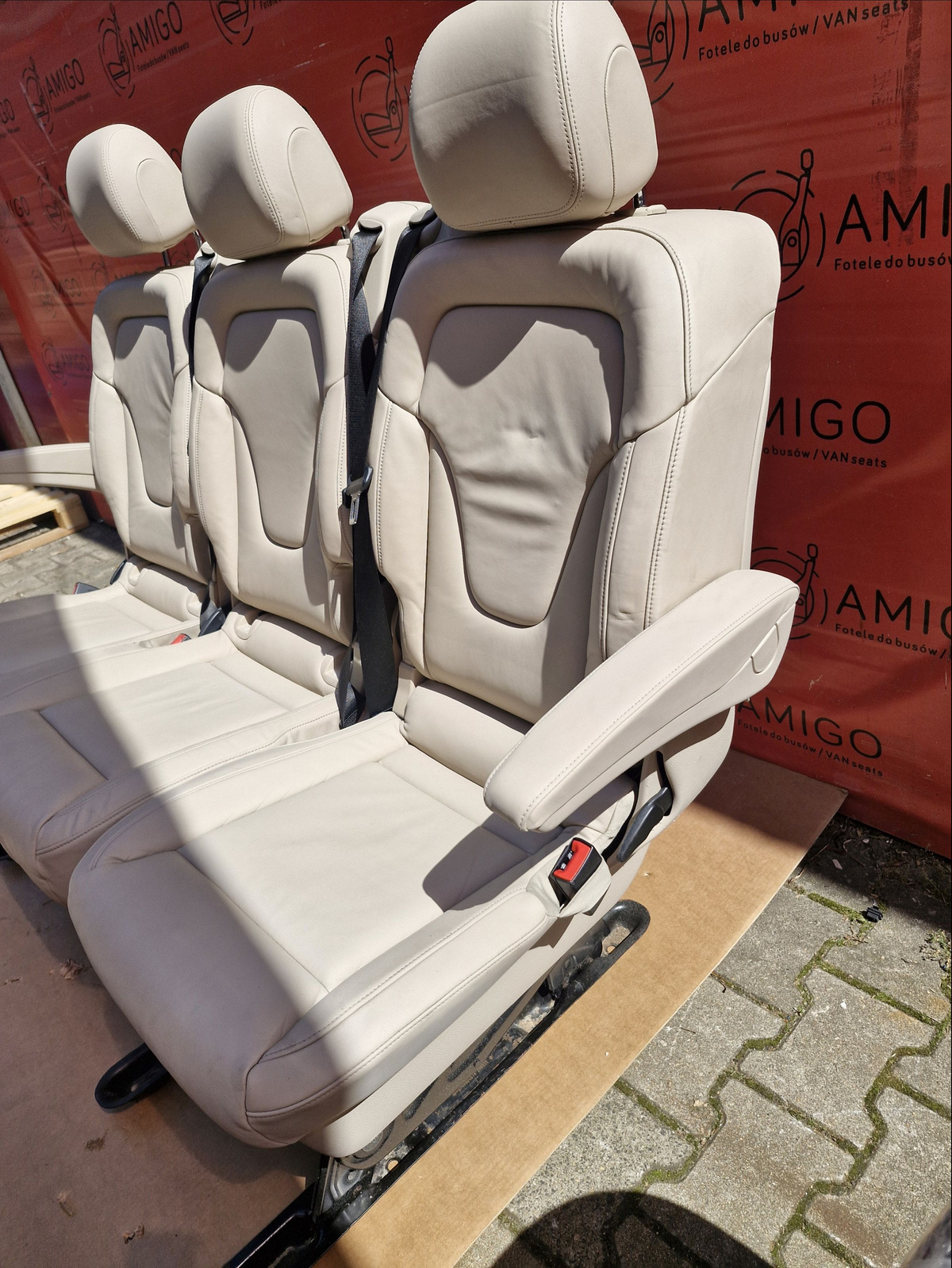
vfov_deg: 73.9
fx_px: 843
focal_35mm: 23
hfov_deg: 58.9
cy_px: 634
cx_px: 476
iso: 50
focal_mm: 5.54
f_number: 1.8
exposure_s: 1/1728
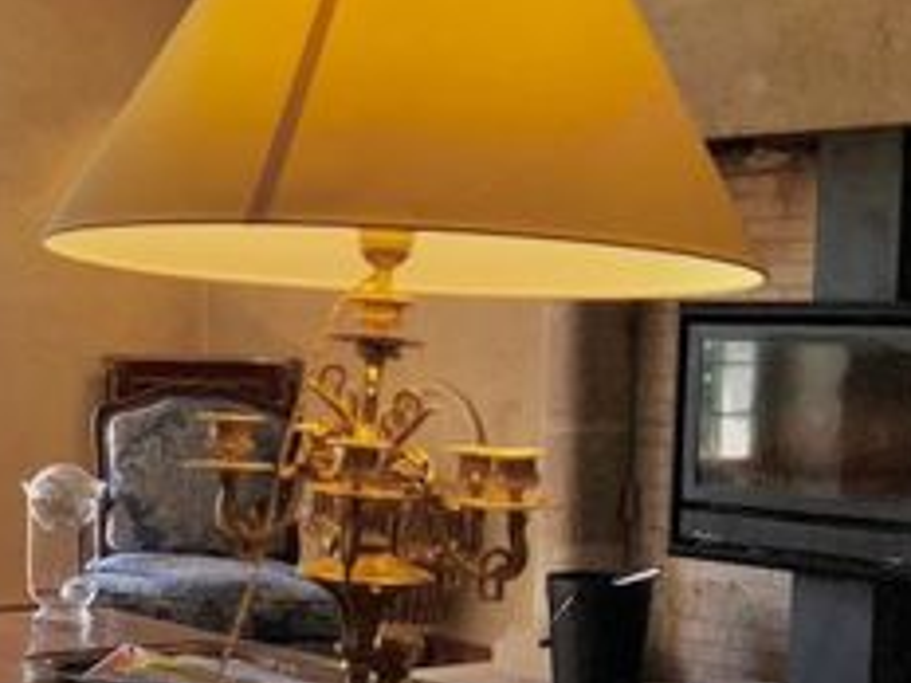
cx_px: -261
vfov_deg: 18.6
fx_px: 2079
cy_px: 463
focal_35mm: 79
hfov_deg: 22.3
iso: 50
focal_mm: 5.7
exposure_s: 1/331
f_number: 1.5
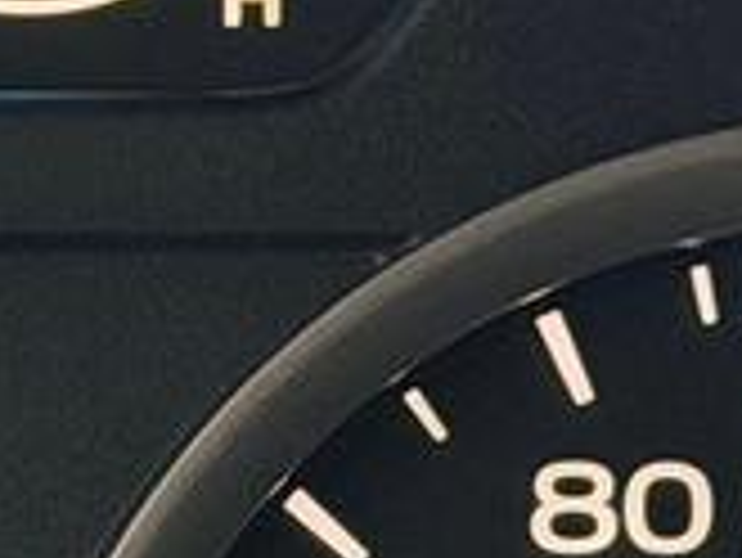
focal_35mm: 373
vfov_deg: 4.0
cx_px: -913
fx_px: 8001
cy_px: 747
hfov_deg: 5.2
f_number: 1.78
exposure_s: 1/90
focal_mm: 6.76
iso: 100
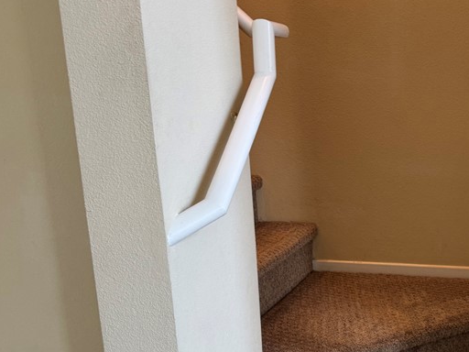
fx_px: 650
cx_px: 407
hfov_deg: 37.5
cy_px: 242
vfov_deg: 30.0
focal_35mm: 48
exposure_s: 1/60
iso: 160
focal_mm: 6.76
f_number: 1.78
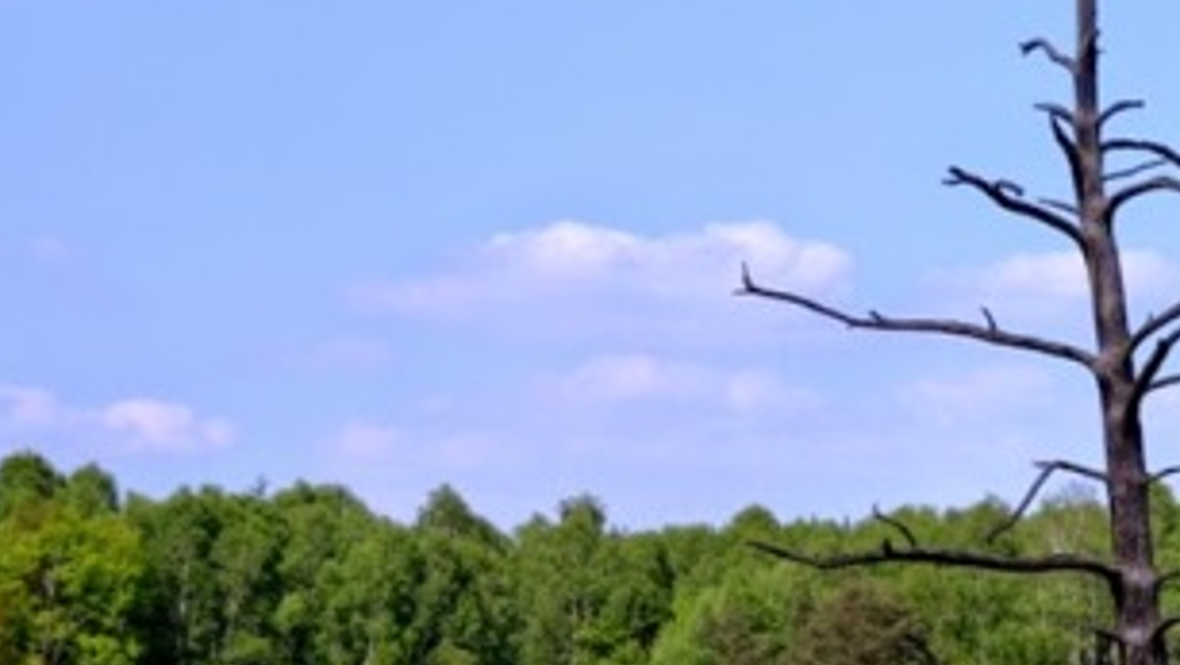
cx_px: 1372
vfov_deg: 9.3
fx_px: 4101
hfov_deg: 15.8
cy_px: 423
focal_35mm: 131
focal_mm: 32
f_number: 5.6
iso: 100
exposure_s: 1/125
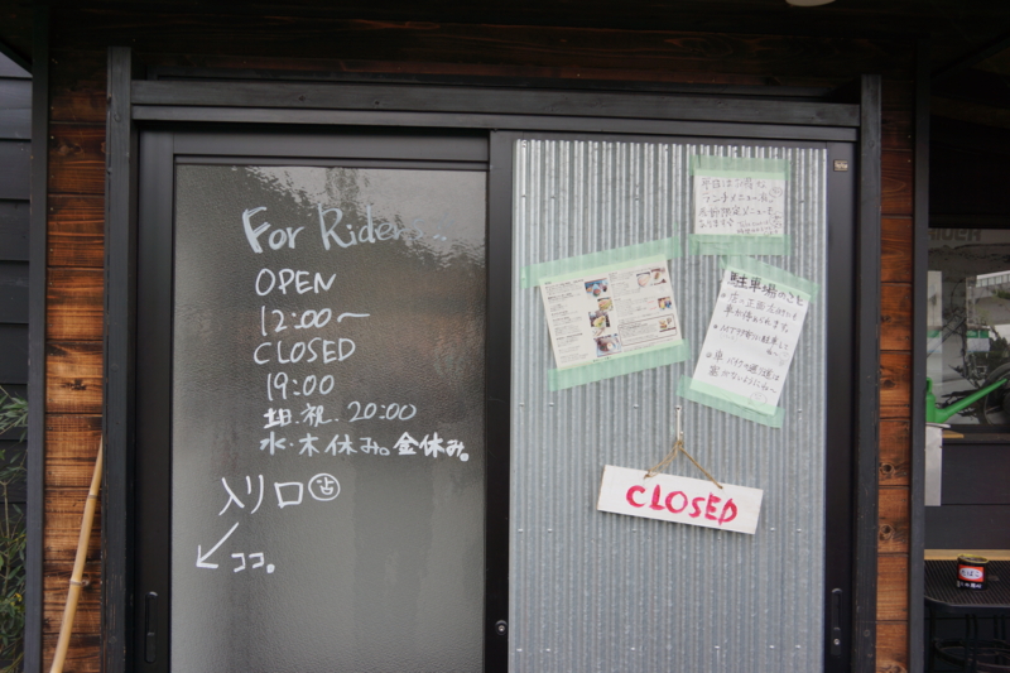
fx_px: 954
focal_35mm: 34
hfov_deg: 55.8
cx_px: 505
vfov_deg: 38.9
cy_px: 336
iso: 100
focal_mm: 23
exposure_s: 1/80
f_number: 4.5
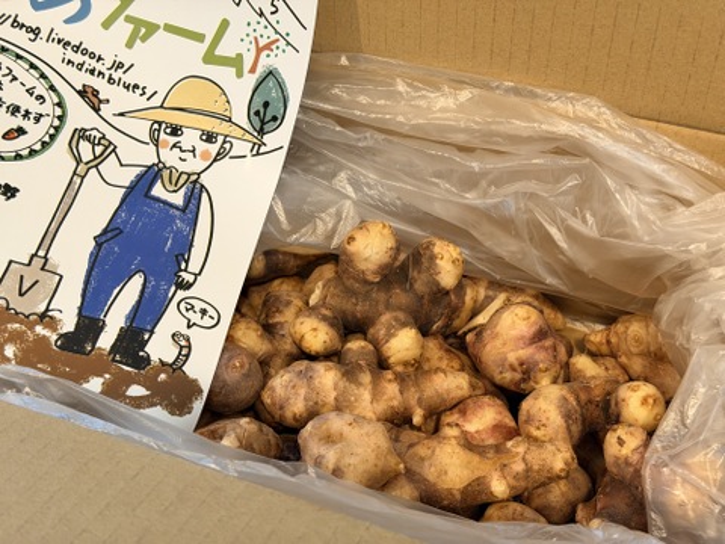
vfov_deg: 30.3
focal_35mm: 48
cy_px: 272
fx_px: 1005
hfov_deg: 39.7
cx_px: 362
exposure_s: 1/33
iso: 200
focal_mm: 6.76
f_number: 1.78
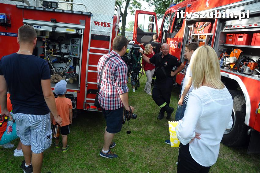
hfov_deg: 67.4
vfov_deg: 47.8
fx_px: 195
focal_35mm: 27
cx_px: 130
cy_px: 86
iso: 640
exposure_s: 1/250
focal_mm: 18
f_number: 8
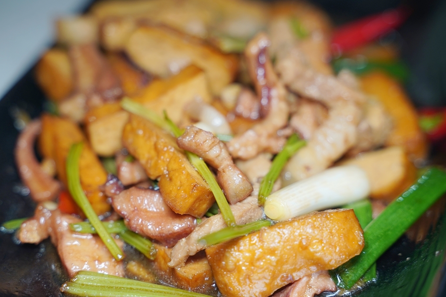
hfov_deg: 27.3
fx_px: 917
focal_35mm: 74
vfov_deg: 18.4
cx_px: 202
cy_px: 166
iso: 400
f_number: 4
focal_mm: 63
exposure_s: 1/80
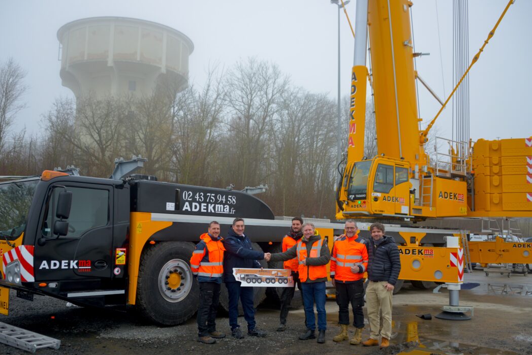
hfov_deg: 50.7
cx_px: 256
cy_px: 189
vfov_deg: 35.1
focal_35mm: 38
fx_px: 562
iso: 400
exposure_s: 1/500
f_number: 4
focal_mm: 34
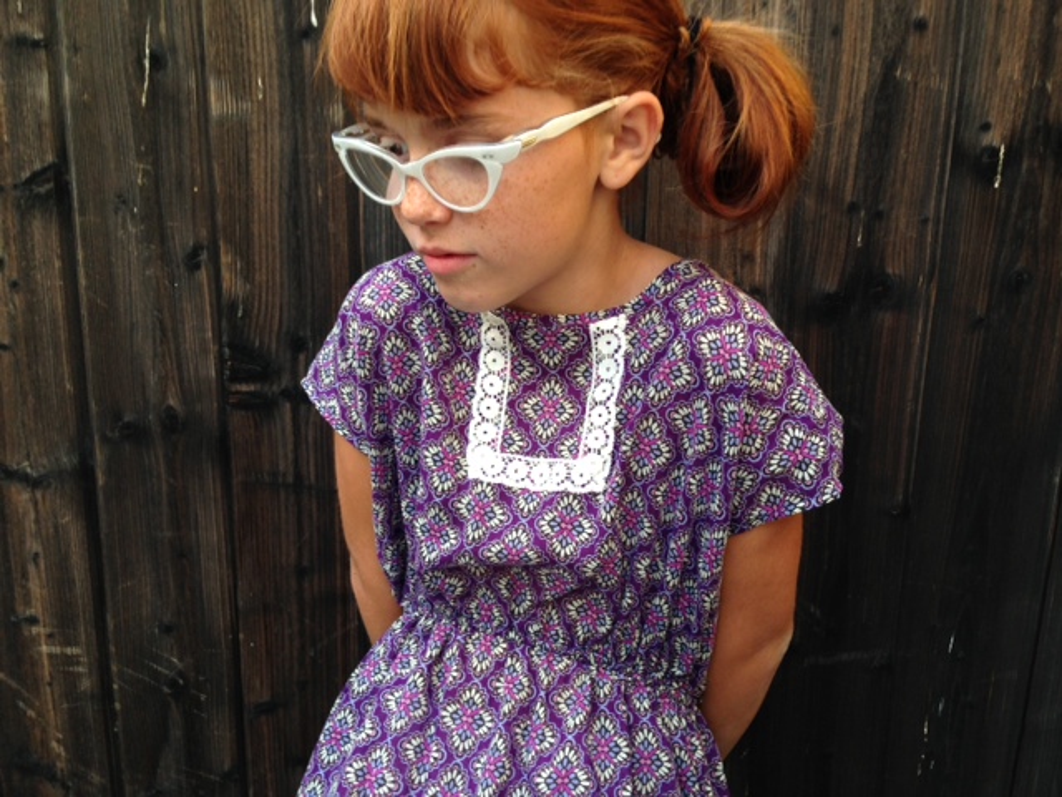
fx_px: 1012
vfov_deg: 42.9
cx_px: 531
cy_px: 398
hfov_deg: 55.4
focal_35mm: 33
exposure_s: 1/24
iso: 50
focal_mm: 4.13
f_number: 2.4
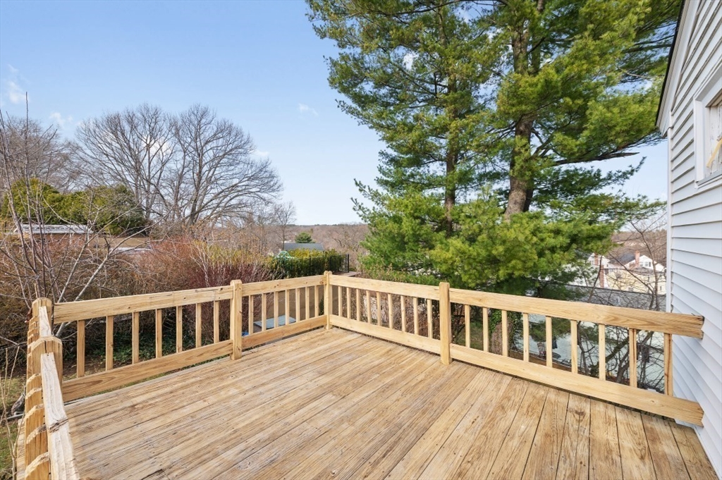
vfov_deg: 81.1
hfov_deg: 104.3
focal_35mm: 14
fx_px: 281
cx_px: 361
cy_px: 240
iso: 100
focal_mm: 14
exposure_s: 1/200
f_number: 8
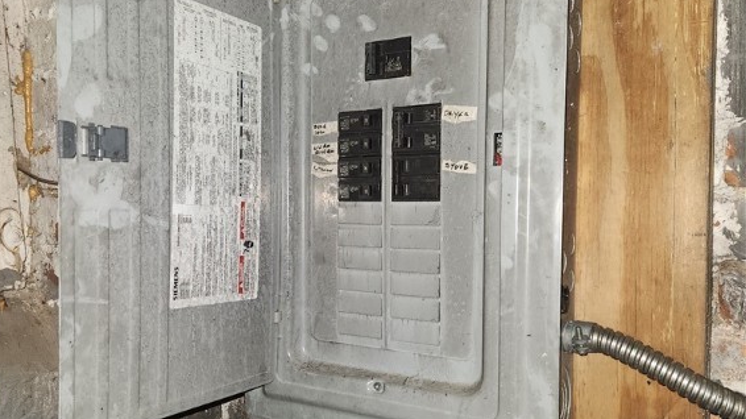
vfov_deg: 34.6
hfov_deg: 58.0
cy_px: 236
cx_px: 368
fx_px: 672
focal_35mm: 34
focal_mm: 5.4
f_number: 1.8
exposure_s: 1/26
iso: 80
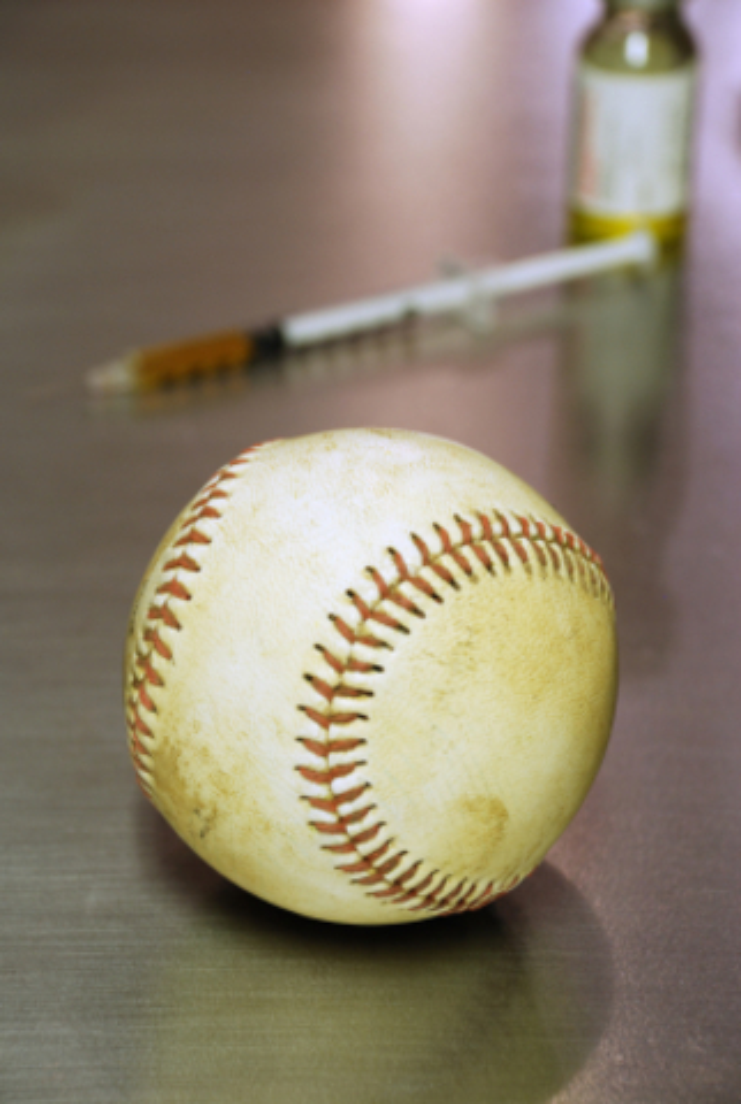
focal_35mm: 142
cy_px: 552
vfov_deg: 14.4
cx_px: 370
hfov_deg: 9.7
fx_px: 4380
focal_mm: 95
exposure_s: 1/2
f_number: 8
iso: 100
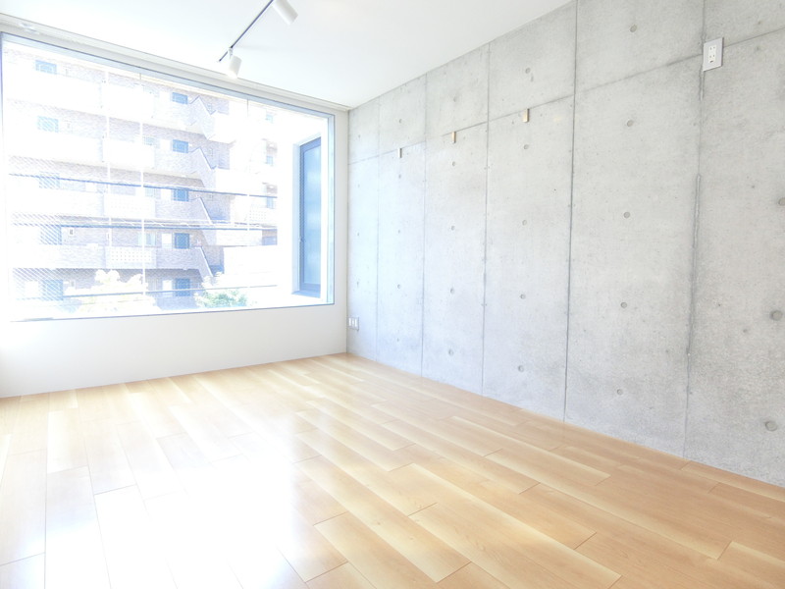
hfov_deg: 84.7
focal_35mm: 19
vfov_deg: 68.7
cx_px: 392
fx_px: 431
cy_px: 294
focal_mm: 4.06
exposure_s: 1/125
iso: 200
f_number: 2.7
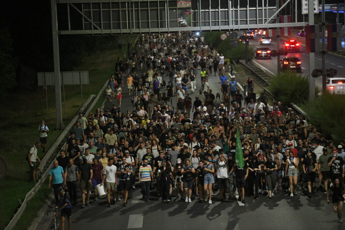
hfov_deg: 14.2
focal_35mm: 145
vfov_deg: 9.5
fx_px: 1390
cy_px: 115
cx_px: 172
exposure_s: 1/250
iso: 10000
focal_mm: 145
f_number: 3.2
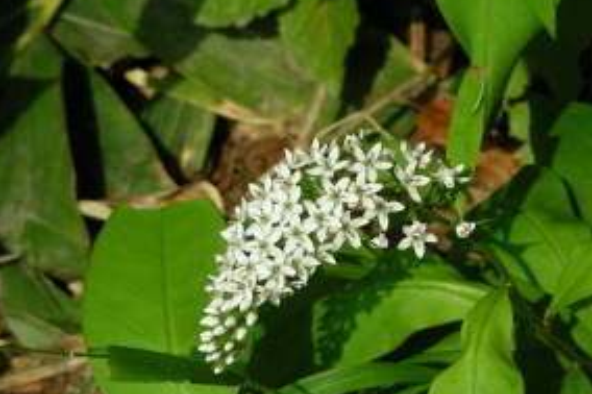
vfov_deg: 10.8
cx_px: 325
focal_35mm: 127
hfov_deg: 16.1
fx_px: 2087
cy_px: 206
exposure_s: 1/296
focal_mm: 16.5
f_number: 4
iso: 50
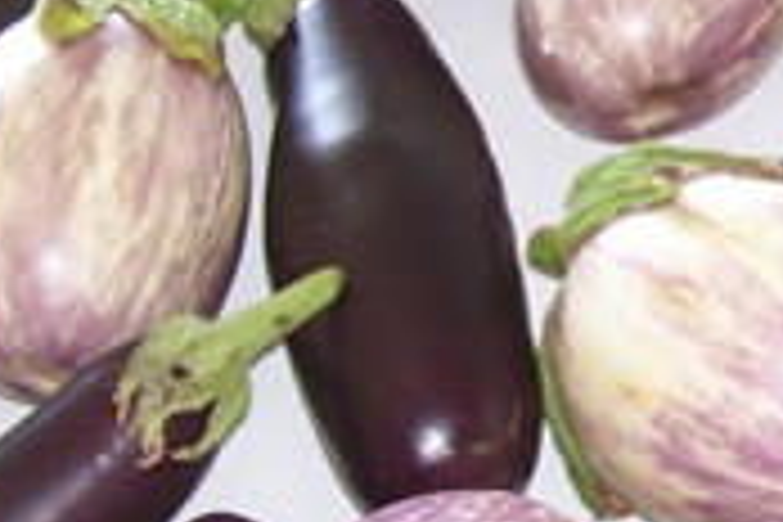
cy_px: 256
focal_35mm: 163
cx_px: 868
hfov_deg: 12.4
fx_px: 3545
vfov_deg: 8.4
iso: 80
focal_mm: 5.6
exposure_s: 1/60
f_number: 2.7
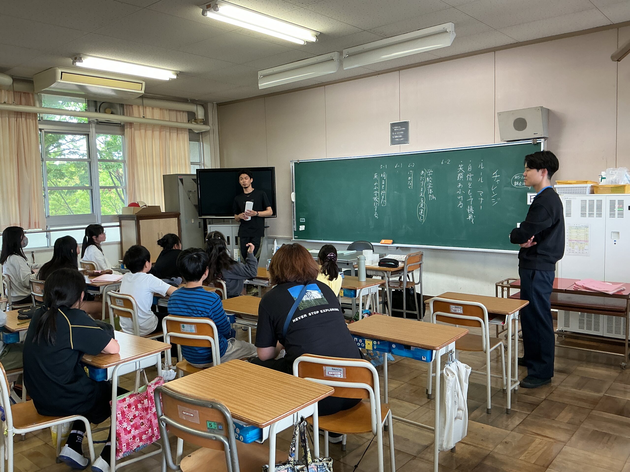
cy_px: 236
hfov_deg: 61.7
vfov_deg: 48.2
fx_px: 528
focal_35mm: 29
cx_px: 315
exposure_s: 1/60
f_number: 1.8
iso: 64
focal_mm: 3
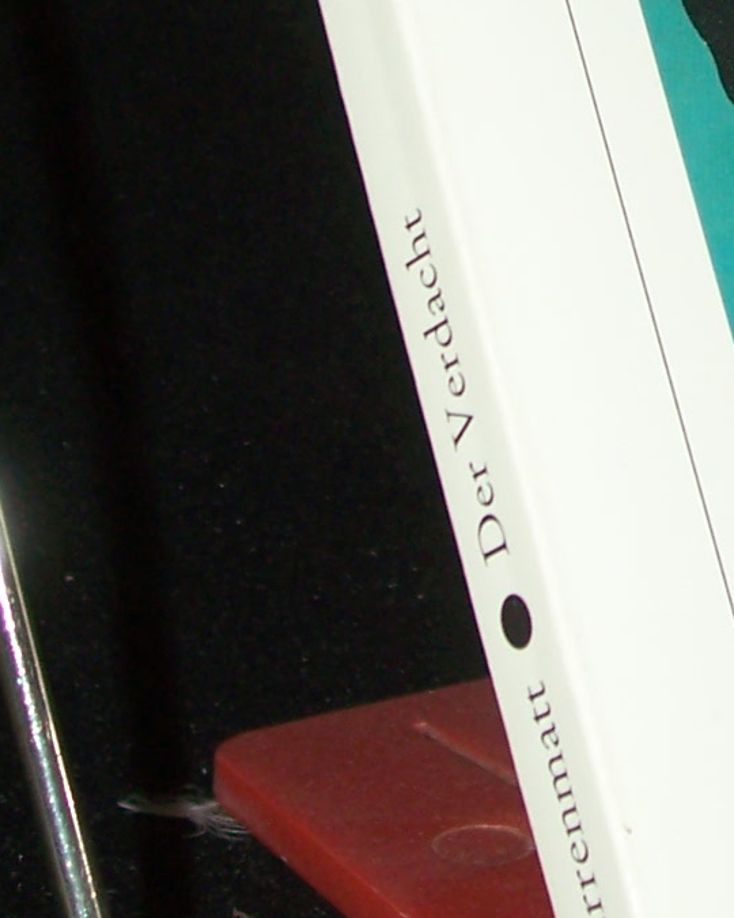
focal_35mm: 140
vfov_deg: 13.6
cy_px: 14
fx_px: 3802
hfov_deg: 10.8
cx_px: 953
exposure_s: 1/60
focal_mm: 7
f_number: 2.8
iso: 80
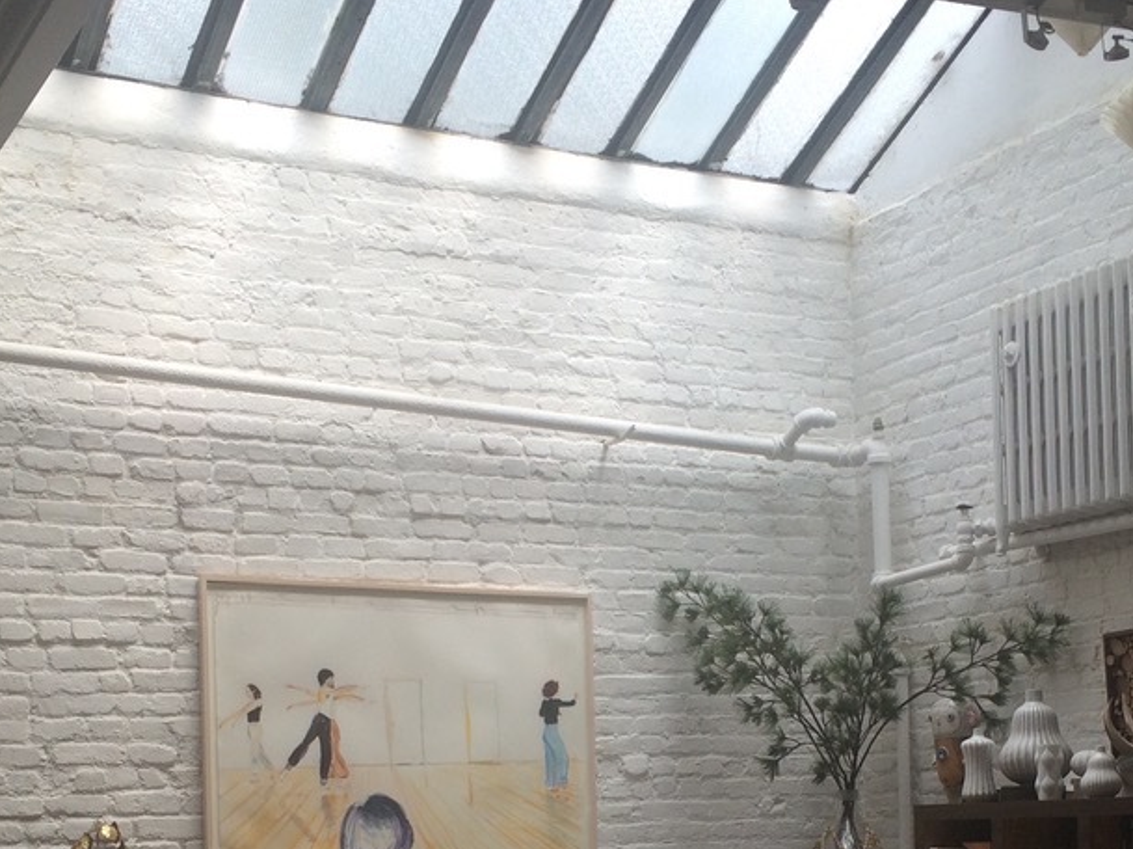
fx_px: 1995
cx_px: 668
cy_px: 802
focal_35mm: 61
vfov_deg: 23.2
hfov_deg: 31.6
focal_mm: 4.15
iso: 32
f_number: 2.2
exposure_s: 1/160
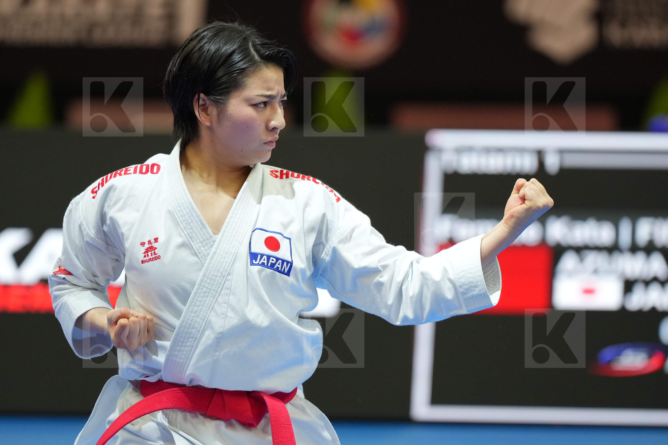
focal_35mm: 300
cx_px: 334
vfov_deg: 4.6
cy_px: 222
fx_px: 5566
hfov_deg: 6.9
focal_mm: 200
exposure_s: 1/1000
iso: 1600
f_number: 2.8
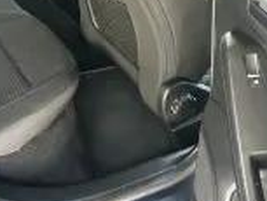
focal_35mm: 61
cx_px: 99
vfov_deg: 22.8
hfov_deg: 31.5
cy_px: -12
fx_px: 471
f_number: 1.6
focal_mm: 5.96
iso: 200
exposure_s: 1/60
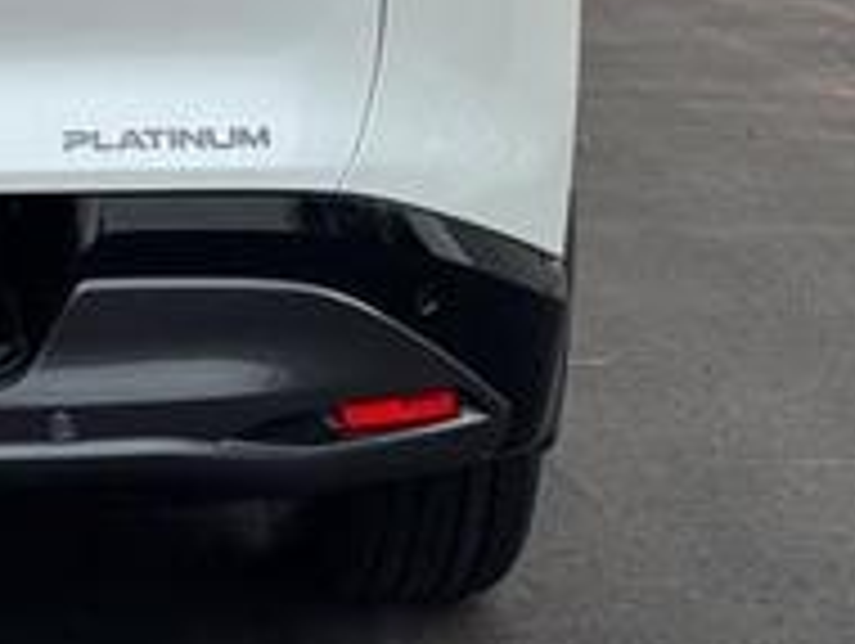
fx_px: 3141
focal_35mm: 127
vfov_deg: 11.5
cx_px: -207
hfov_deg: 14.9
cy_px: -59
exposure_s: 1/2252
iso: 64
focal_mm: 6.76
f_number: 1.78
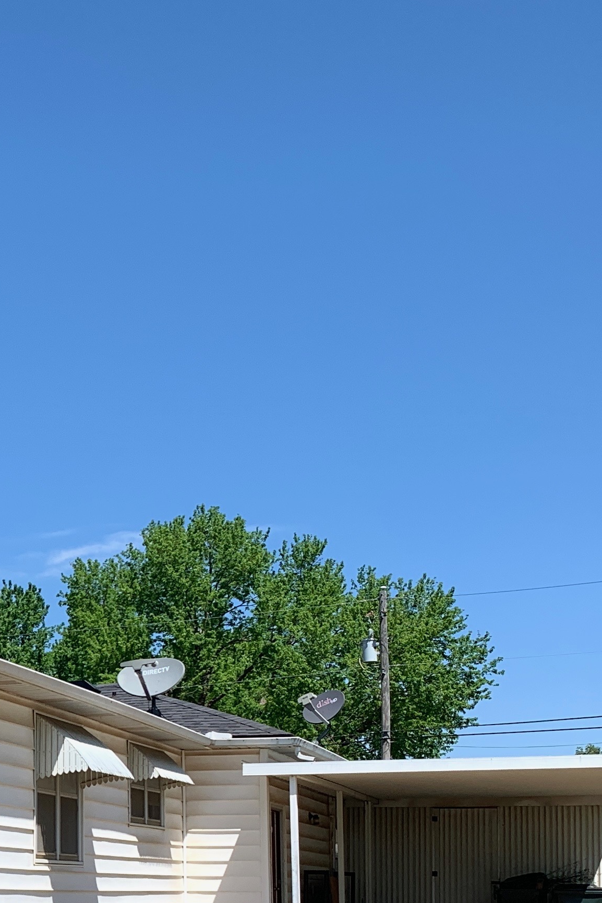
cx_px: -107
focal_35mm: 63
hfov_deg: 20.3
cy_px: 786
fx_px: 1580
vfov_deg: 30.7
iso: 25
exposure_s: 1/2208
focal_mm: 4.25
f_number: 1.8
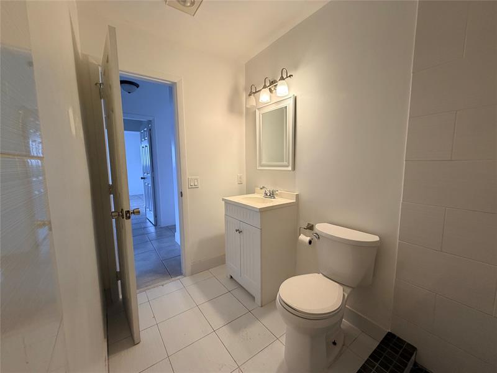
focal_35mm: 14
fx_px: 201
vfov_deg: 85.7
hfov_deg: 102.1
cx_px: 248
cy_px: 186
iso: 250
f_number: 2.2
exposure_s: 1/120
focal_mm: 2.22
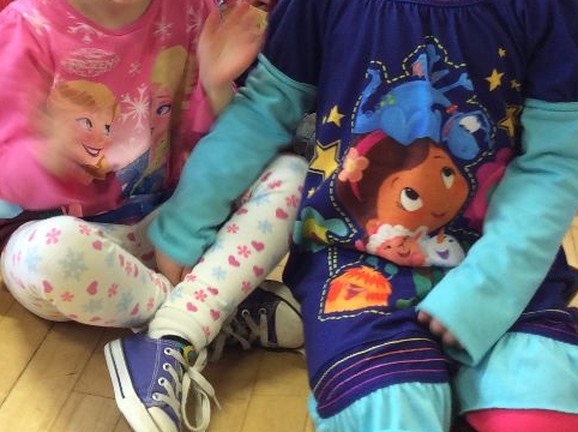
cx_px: 155
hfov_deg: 29.5
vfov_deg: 21.8
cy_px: 12
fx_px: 1084
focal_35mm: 65
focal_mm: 3.3
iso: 50
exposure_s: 1/25
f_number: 2.4
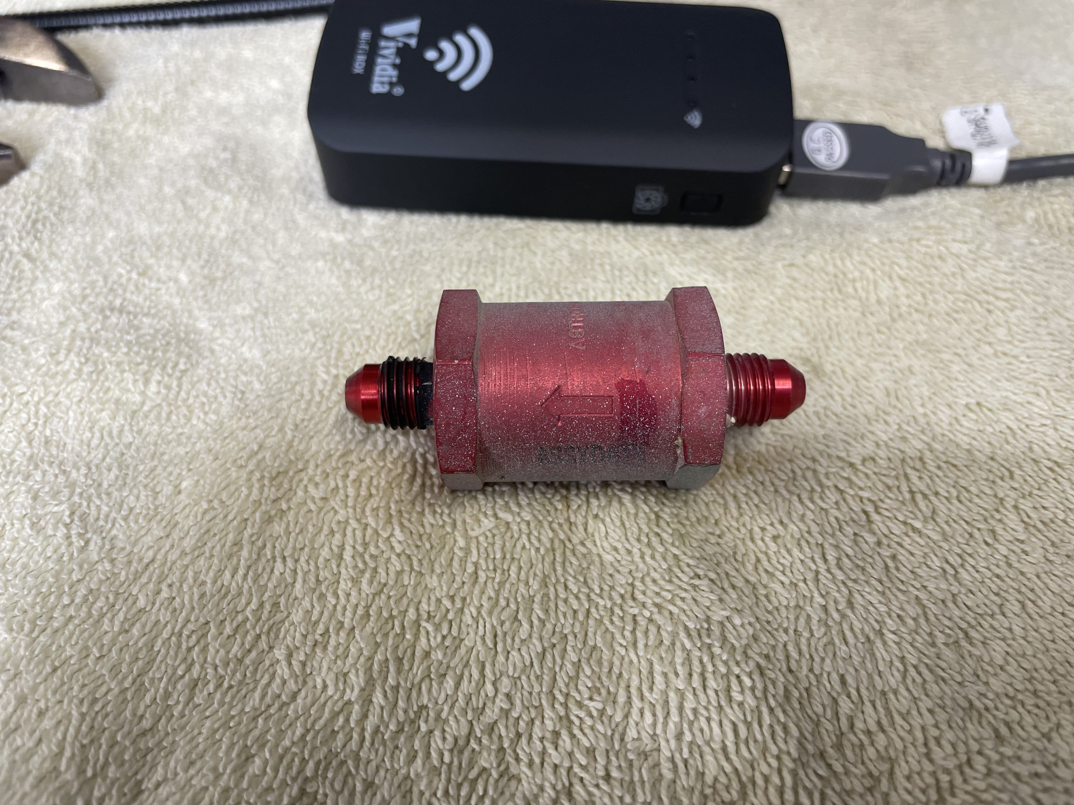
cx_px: 537
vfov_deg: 53.1
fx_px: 807
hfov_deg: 67.3
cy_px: 402
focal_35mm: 26
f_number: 1.6
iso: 125
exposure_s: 1/110
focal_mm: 4.2
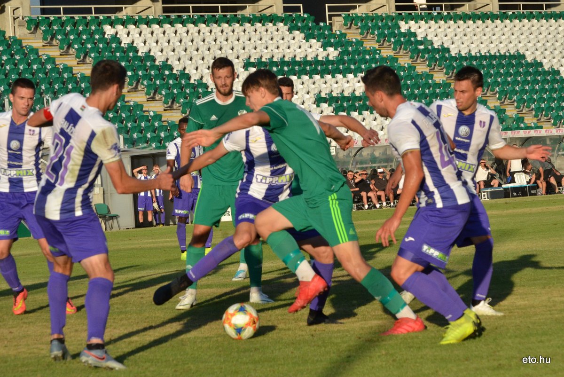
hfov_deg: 12.4
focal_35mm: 165
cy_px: 188
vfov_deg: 8.3
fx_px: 2587
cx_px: 282
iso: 1000
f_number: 11
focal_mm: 110
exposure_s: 1/2000
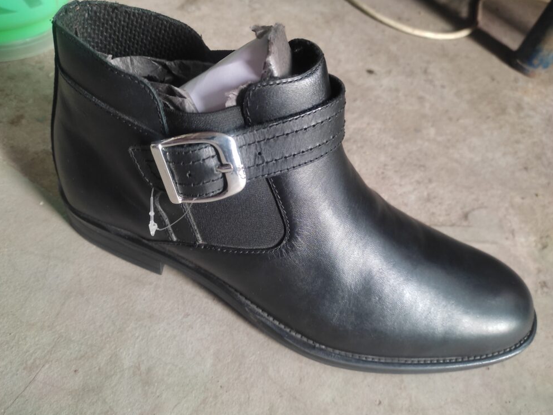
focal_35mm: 27
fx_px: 431
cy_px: 205
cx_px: 267
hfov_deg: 65.3
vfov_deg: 51.4
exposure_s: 1/33
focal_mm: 4.74
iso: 678
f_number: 1.79
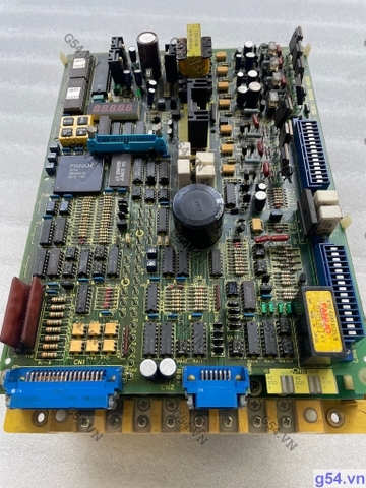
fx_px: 367
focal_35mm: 26
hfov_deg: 53.1
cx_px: 183
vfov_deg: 67.3
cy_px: 244
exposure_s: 1/121
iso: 100
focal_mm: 4.2
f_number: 1.6
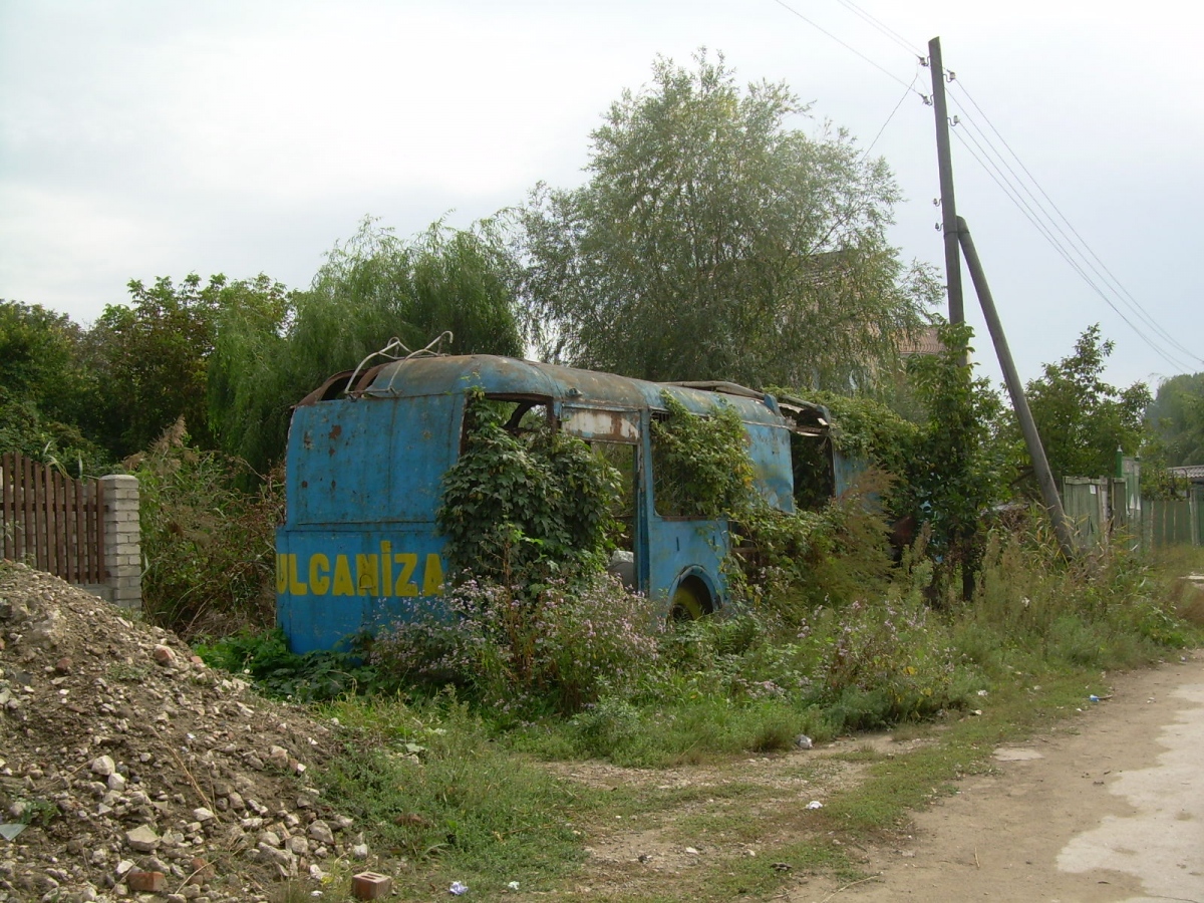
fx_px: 1322
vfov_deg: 37.7
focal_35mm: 38
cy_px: 452
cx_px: 602
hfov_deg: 49.0
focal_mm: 6.3
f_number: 4.6
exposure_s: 1/297
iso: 50
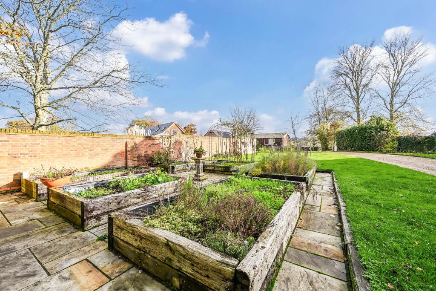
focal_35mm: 14
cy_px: 146
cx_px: 218
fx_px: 170
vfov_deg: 81.2
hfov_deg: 104.2
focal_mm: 14
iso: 250
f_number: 8
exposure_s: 1/160
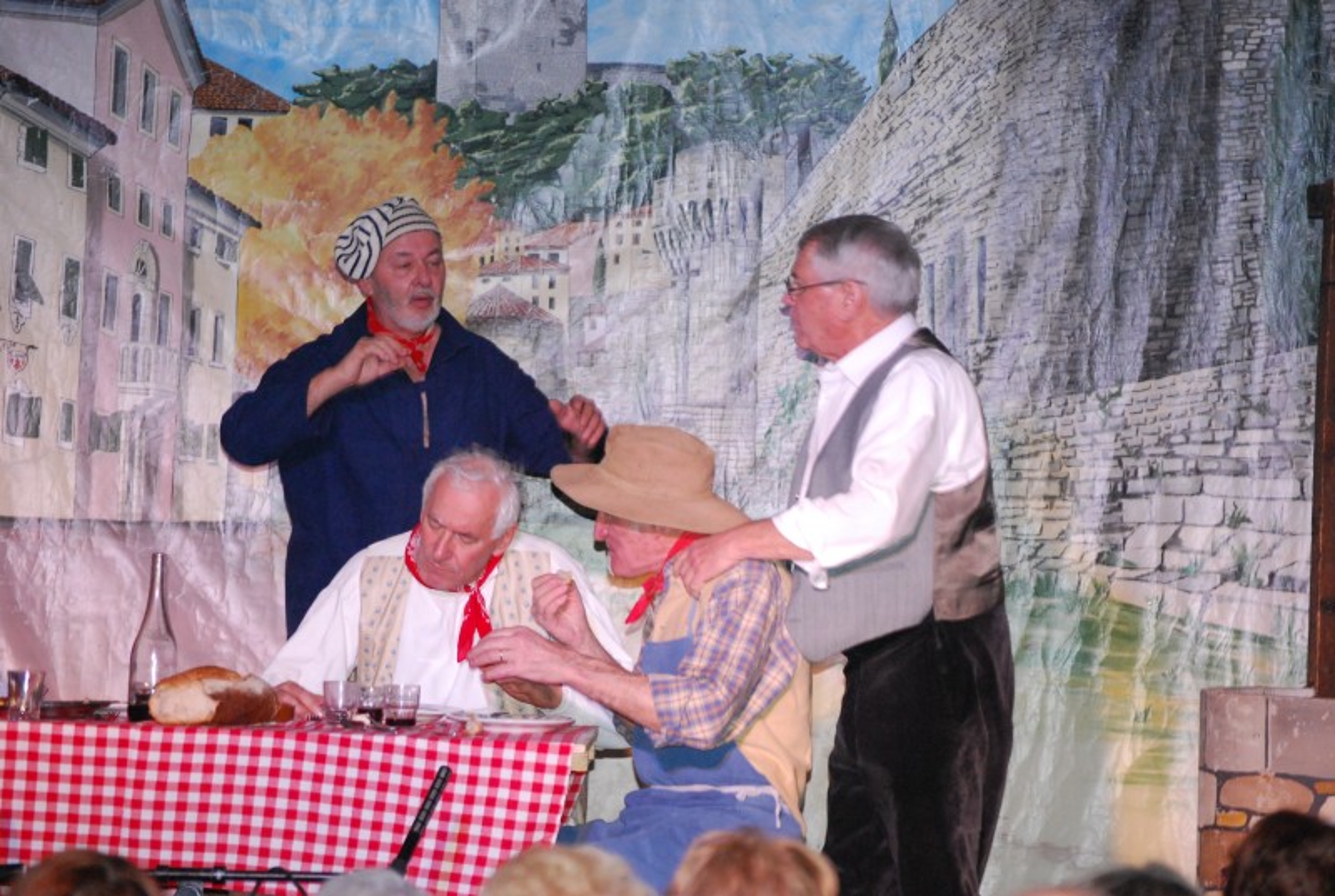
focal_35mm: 138
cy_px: 448
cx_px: 668
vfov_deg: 10.0
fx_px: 5128
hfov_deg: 14.8
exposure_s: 1/60
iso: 1250
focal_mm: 92
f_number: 4.5
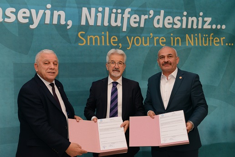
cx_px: 118
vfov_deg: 29.9
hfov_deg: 43.6
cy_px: 78
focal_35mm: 45
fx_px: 294
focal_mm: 45
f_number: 4.5
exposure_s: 1/200
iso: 1250
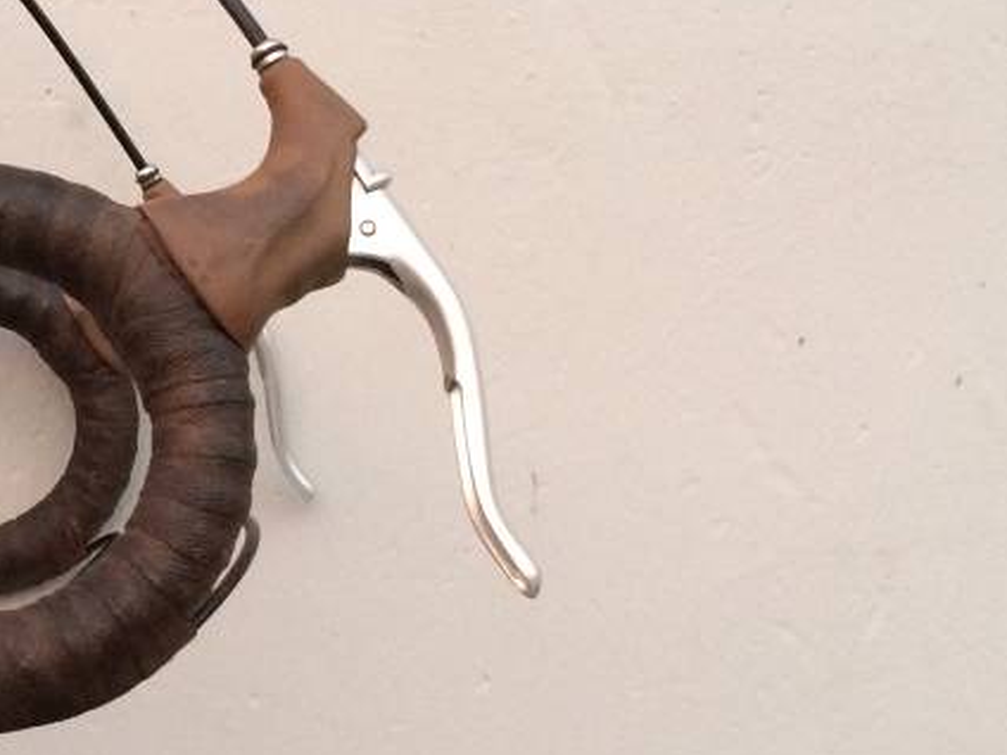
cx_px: 55
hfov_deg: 22.3
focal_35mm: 85
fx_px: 2473
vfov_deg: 17.3
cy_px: 546
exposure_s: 1/30
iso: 200
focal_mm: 4.12
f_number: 2.2
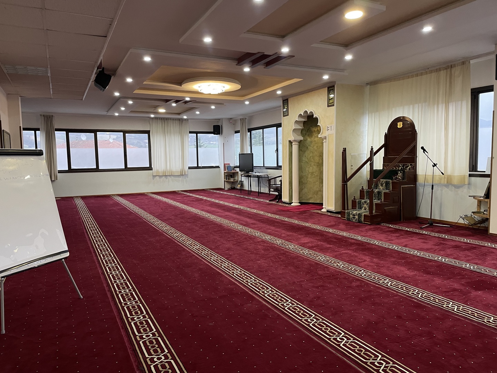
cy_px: 186
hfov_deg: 67.3
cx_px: 248
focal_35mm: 26
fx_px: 373
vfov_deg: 53.1
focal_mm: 4.2
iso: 200
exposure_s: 1/50
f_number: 1.6
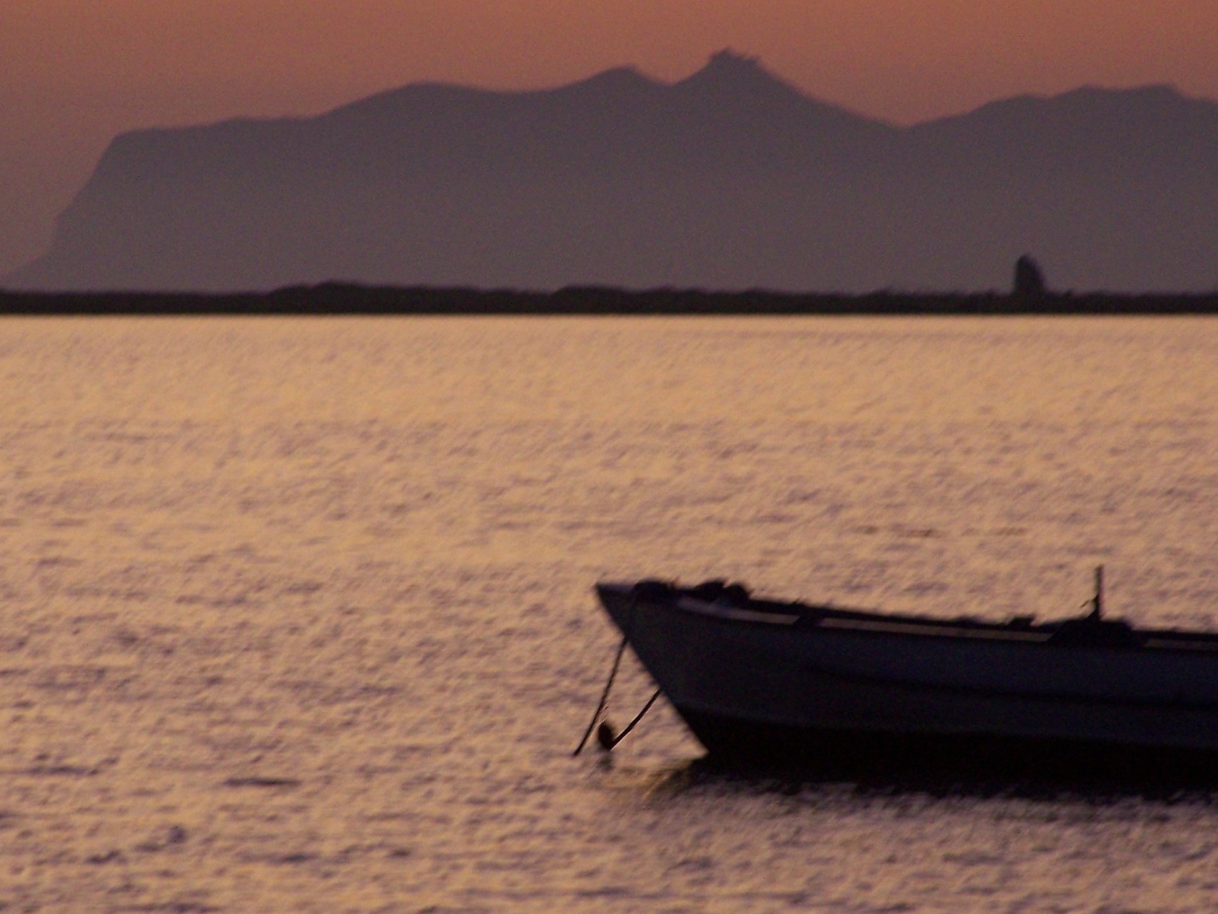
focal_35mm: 369
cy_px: 540
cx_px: 643
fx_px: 12986
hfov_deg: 5.4
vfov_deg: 4.0
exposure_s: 1/80
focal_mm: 42.8
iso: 160
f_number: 3.3
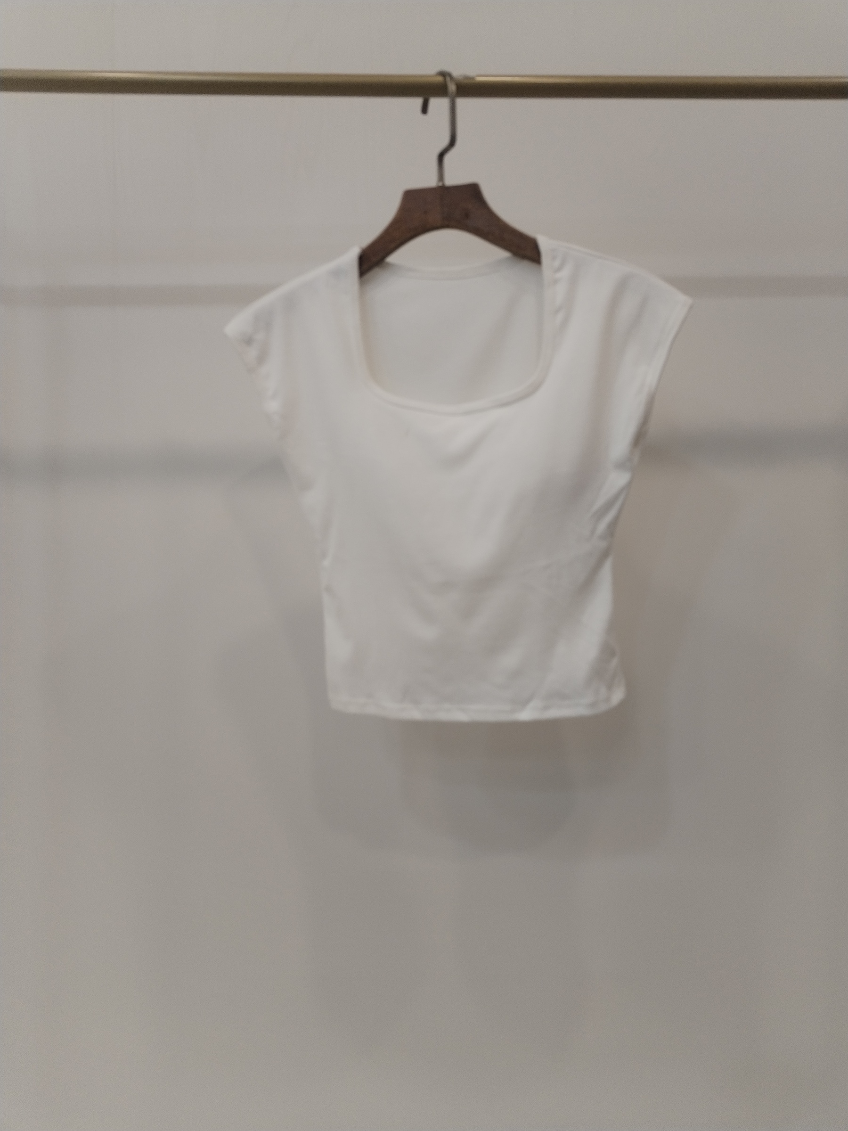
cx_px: 424
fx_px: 947
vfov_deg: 61.7
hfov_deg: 48.2
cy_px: 566
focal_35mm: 29
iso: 155
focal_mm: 4.75
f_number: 1.8
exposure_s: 1/60
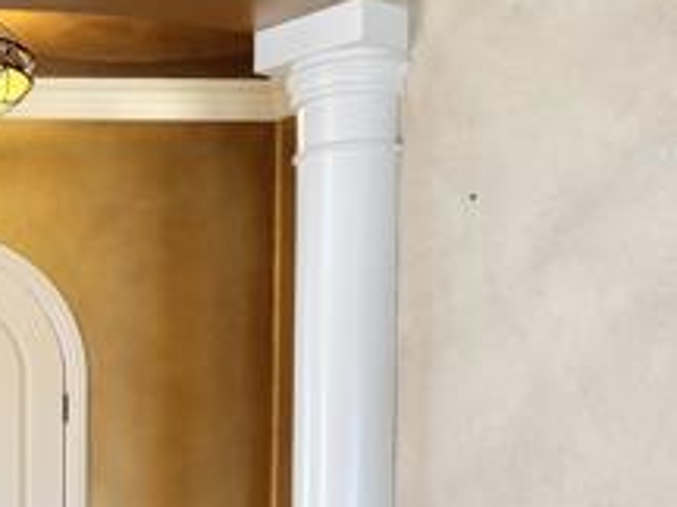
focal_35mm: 77
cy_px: 566
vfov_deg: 18.4
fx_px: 1506
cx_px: -19
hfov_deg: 24.1
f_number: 1.6
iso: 125
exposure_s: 1/120
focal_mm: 5.96
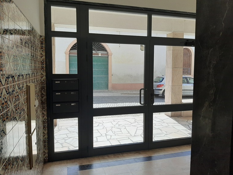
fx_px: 189
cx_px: 118
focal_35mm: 28
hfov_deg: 63.4
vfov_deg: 49.8
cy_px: 85
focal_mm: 3.93
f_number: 1.7
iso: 40
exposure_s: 1/1942
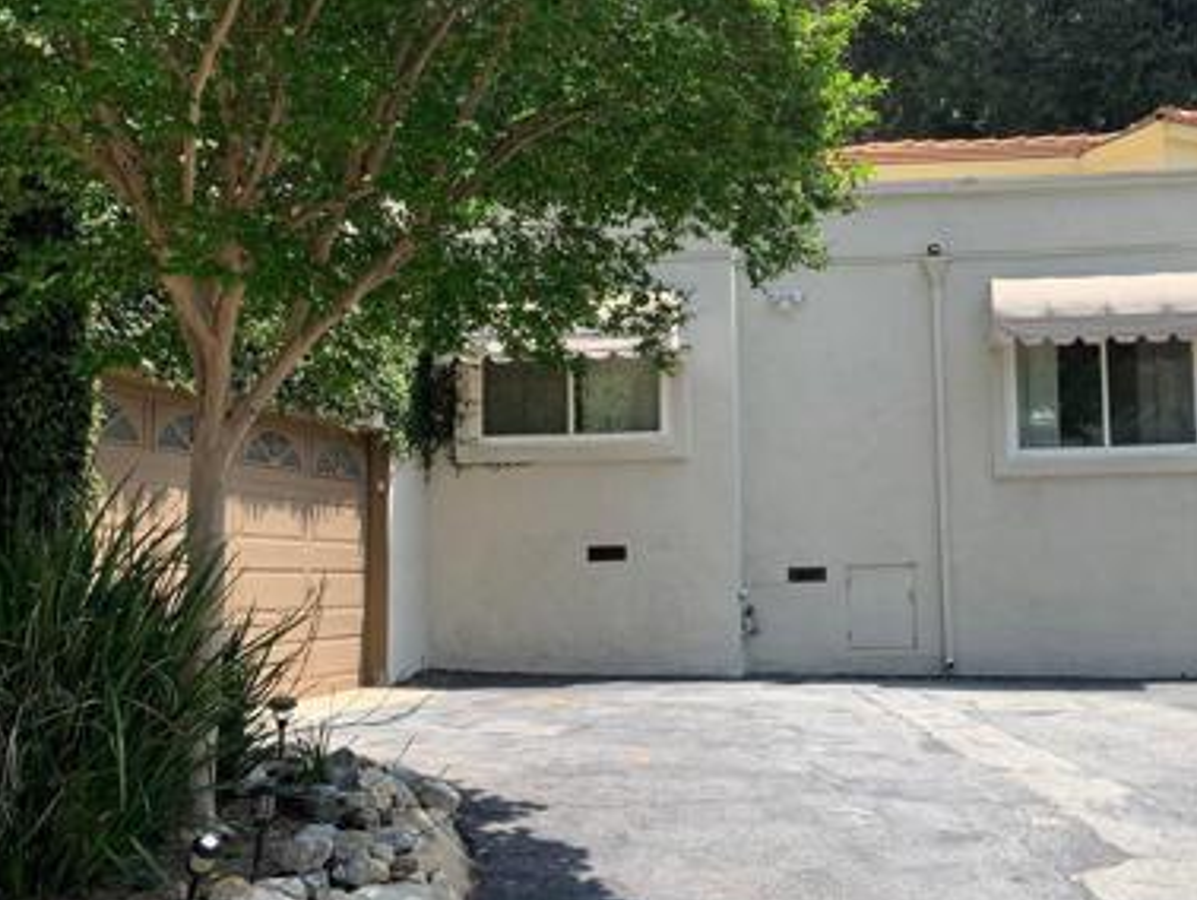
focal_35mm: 44
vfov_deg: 32.9
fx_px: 1522
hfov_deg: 41.6
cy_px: 428
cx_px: 902
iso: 25
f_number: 1.8
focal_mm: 4.25
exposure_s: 1/911
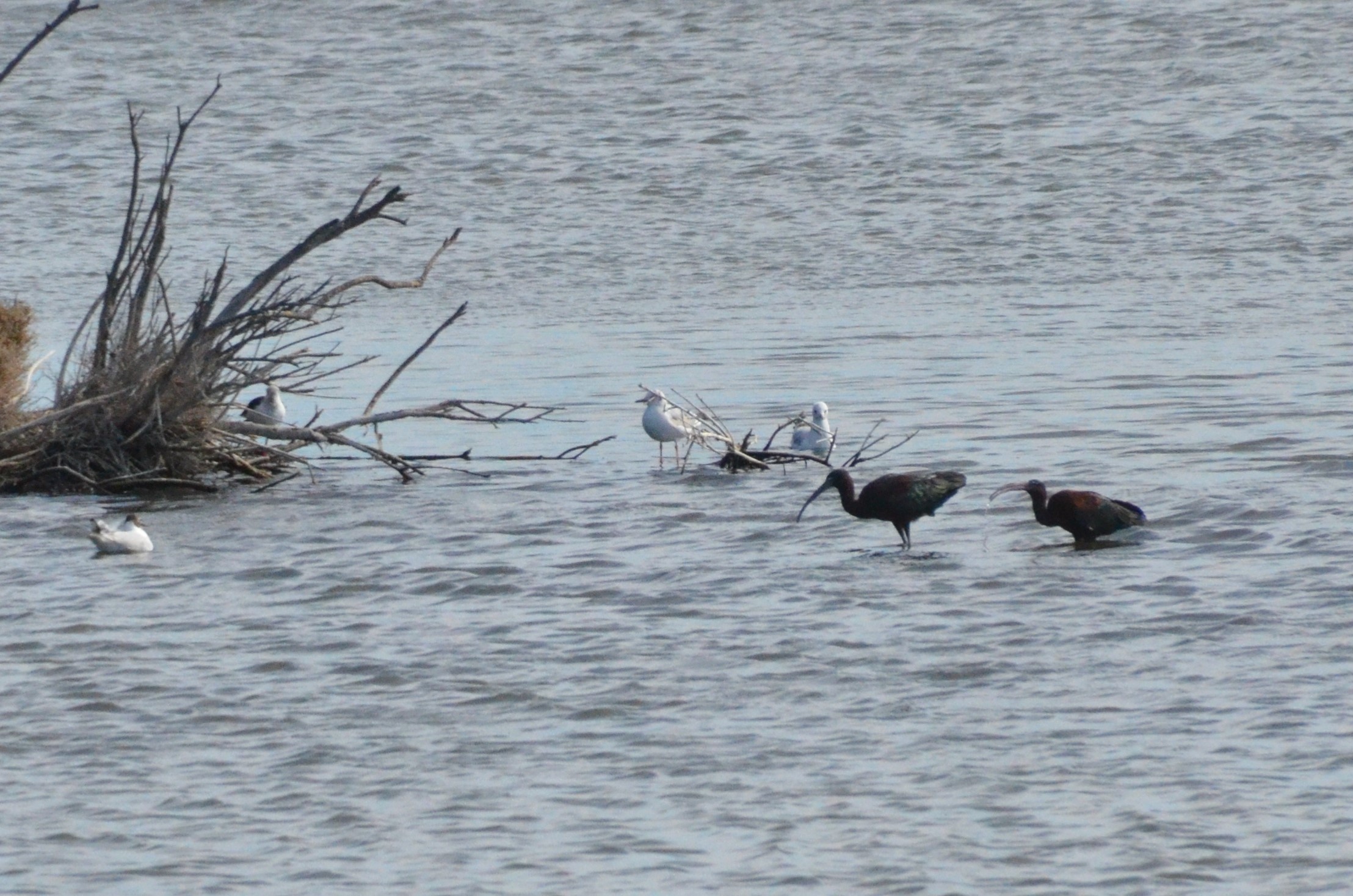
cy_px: 448
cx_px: 676
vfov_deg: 3.0
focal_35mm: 450
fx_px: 16878
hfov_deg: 4.6
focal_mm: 300
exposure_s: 1/5000
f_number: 9
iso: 2500
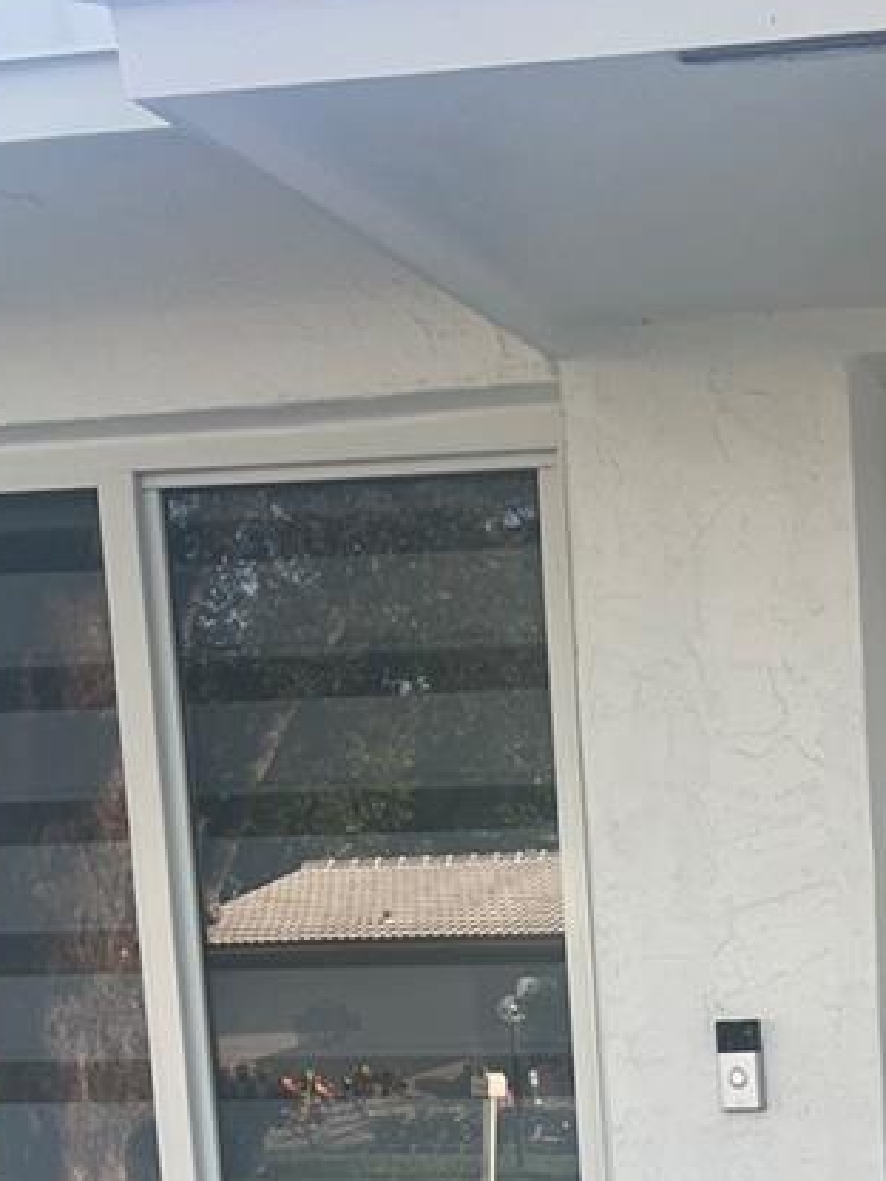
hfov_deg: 18.5
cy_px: 1530
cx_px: 1102
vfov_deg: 23.1
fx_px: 2560
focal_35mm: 75
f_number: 1.5
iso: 50
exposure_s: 1/374
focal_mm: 5.7
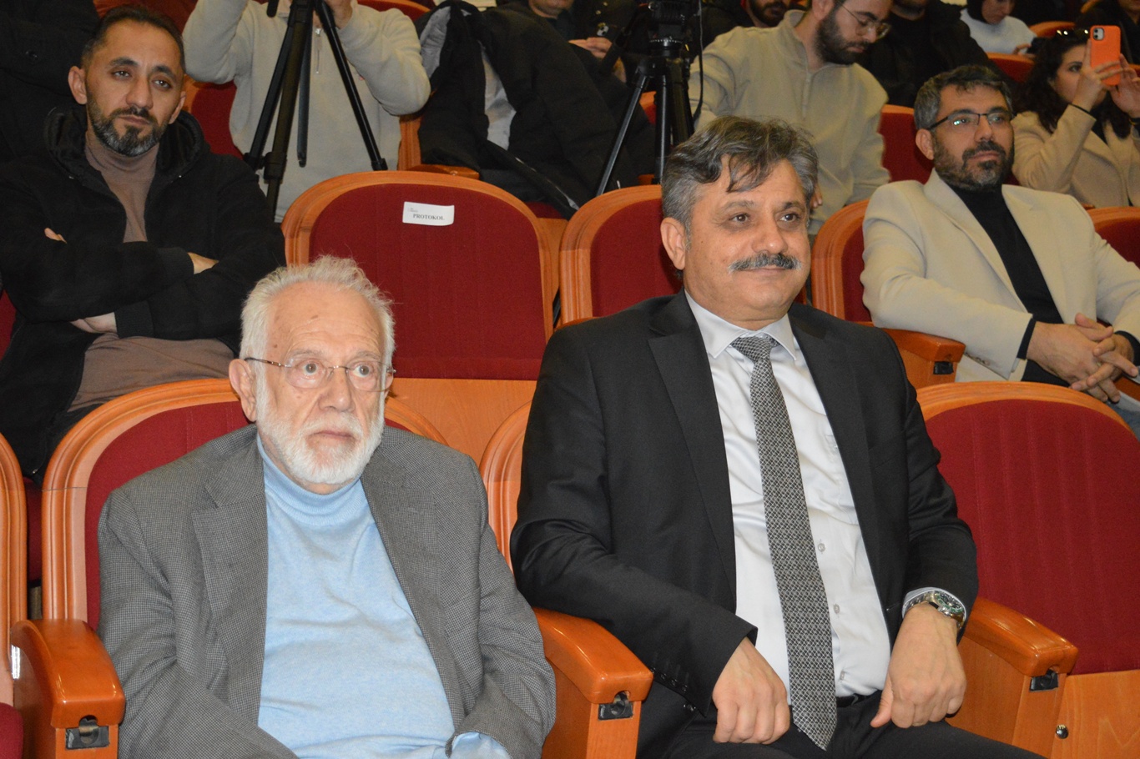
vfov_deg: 22.6
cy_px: 380
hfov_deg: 33.4
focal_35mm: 60
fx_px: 1899
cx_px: 570
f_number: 4.8
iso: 3200
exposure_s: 1/60
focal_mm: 40
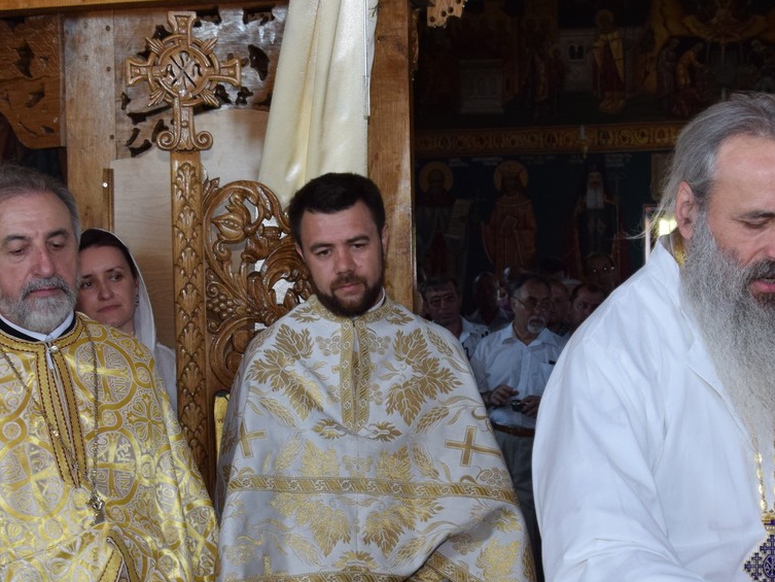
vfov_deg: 22.0
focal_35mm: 66
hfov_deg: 29.2
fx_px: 1478
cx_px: 505
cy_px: 466
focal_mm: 18
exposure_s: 1/80
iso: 500
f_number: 5
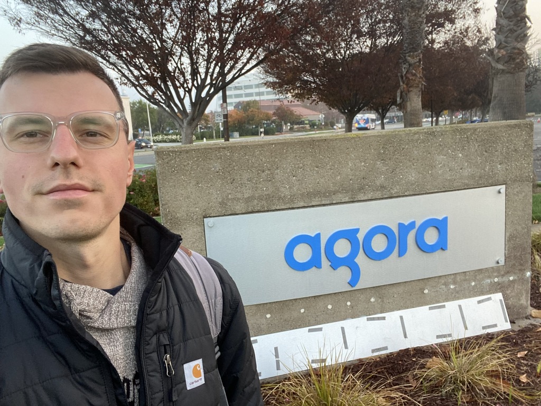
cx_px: 270
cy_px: 203
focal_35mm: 30
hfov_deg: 60.0
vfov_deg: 46.8
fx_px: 469
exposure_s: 1/112
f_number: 2.2
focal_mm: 2.71
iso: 100
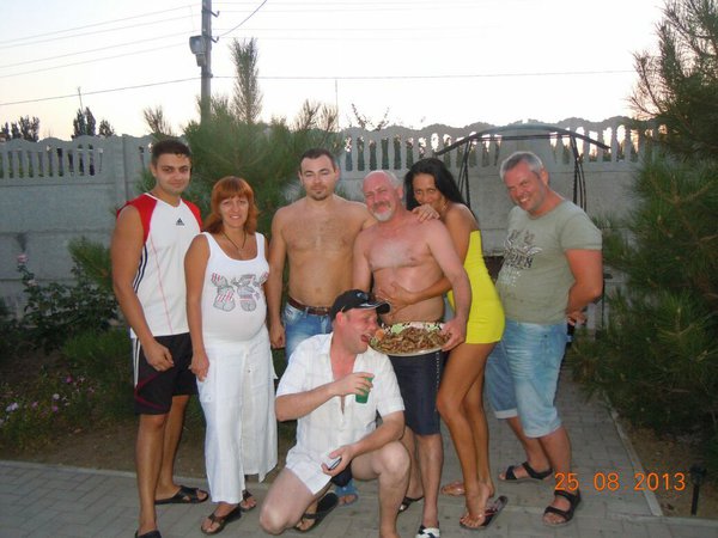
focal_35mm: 30
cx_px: 359
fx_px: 622
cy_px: 269
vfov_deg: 46.8
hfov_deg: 60.0
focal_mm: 5.4
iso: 400
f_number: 3.5
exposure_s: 1/30
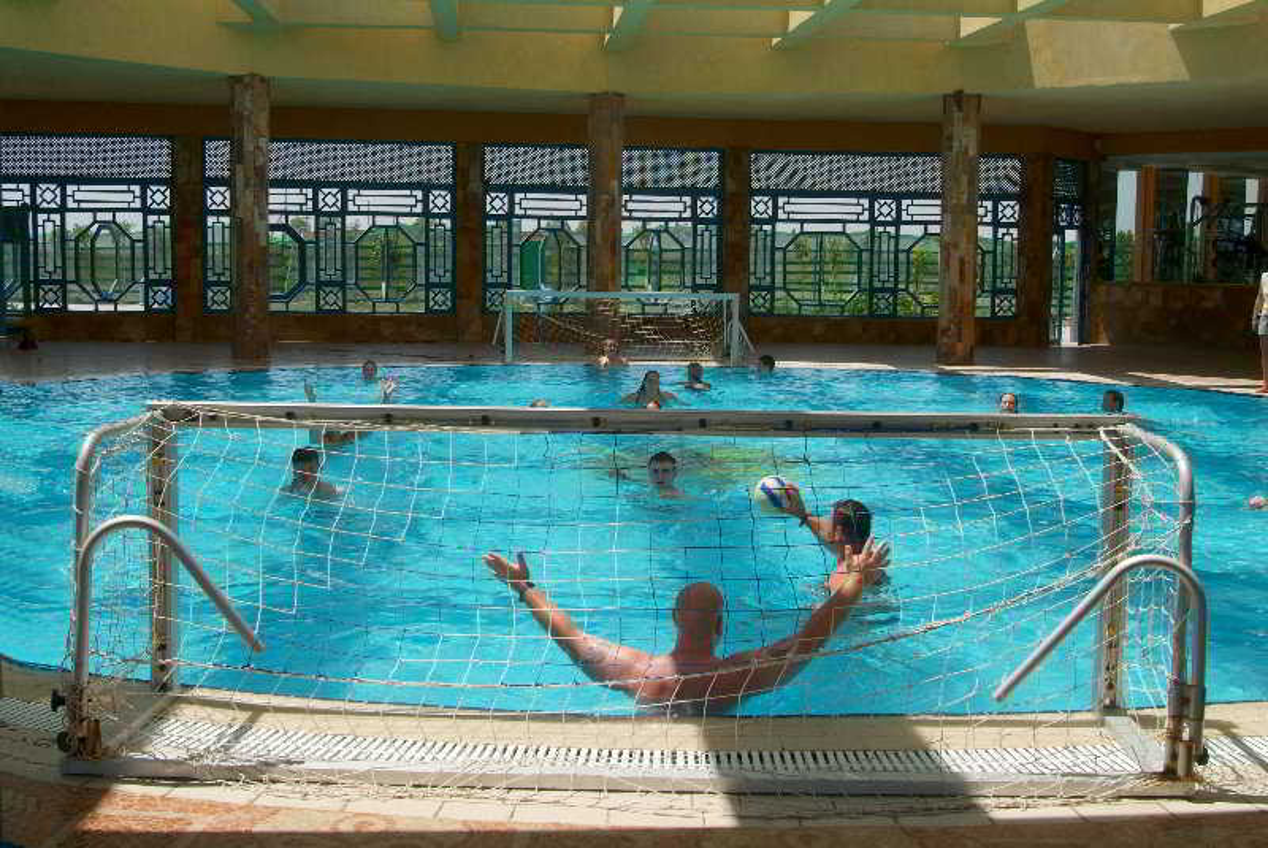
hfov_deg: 53.1
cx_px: 634
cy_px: 424
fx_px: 1269
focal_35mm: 36
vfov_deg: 36.9
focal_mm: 24
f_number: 9.5
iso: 100
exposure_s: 1/125
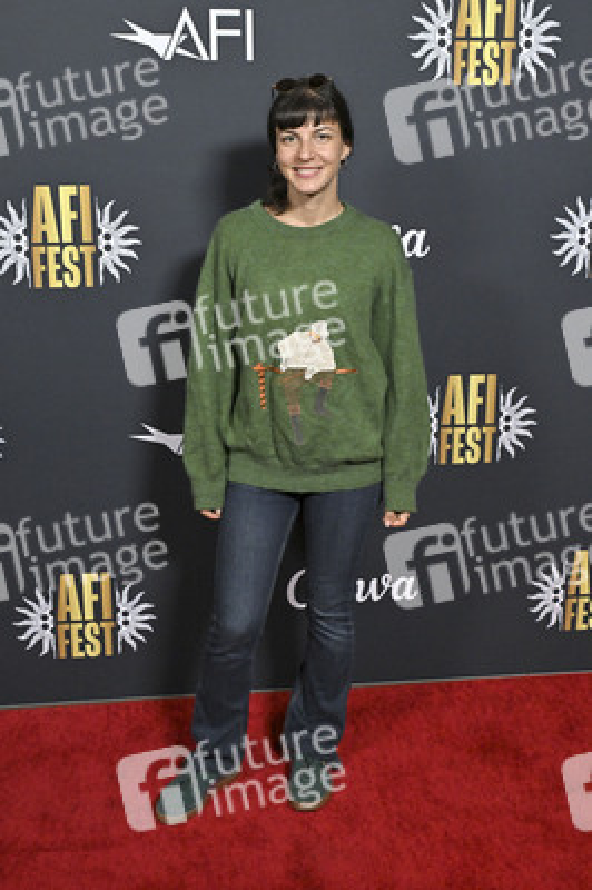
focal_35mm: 37
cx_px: 296
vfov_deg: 51.9
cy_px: 445
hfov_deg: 35.9
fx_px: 914
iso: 2500
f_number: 6.3
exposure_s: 1/320
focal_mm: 37
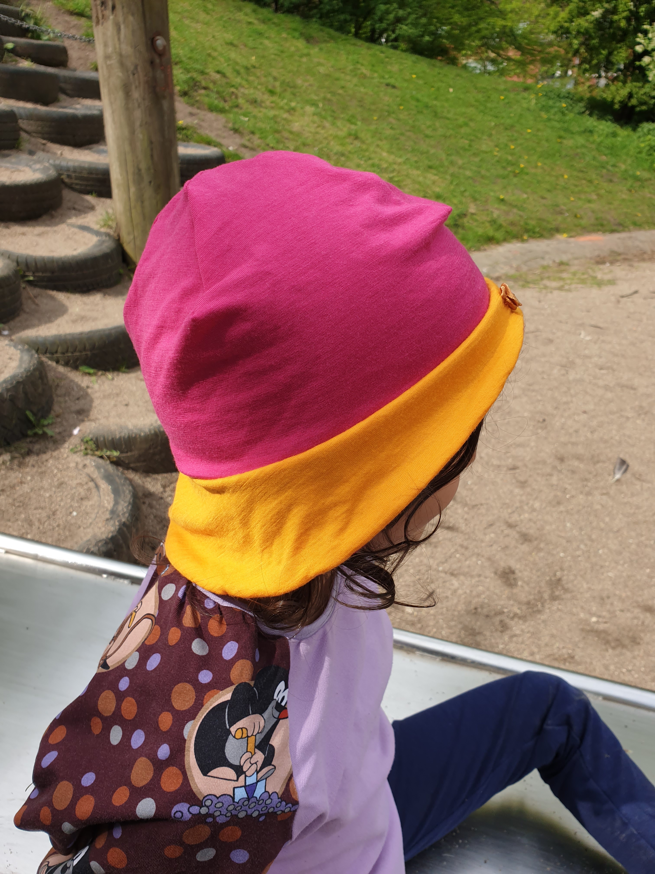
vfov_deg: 67.3
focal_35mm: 26
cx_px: 328
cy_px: 437
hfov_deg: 53.1
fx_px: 656
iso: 50
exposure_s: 1/908
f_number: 2.4
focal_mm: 4.3
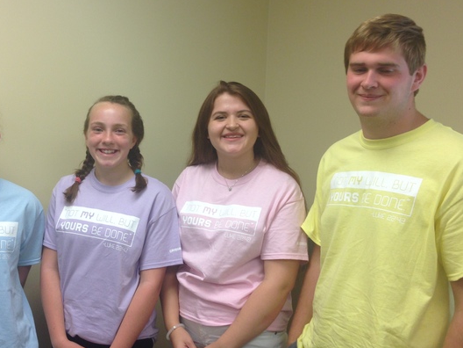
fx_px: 602
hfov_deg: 41.7
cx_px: 169
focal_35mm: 45
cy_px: 171
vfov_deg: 32.2
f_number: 2.4
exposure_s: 1/40
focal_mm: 4.12
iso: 50
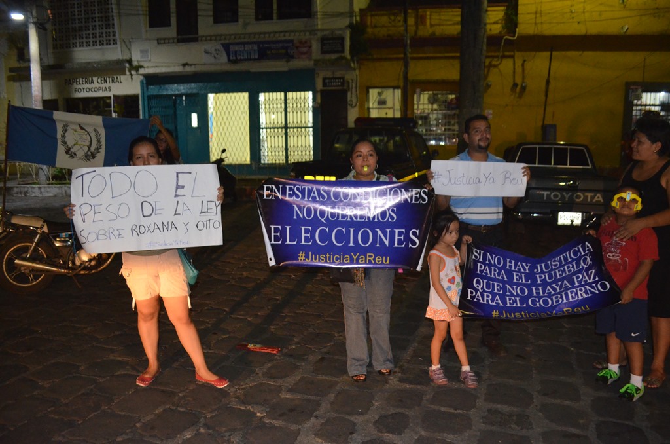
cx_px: 335
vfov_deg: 47.7
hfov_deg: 67.5
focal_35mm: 27
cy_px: 222
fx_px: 501
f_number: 3.5
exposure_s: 1/60
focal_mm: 18
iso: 3200
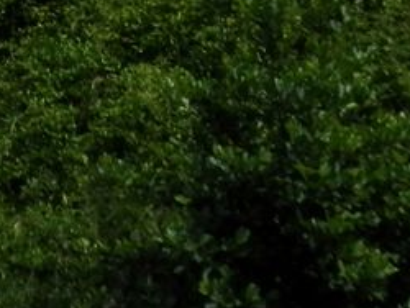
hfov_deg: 9.1
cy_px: -616
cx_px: -246
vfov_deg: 6.4
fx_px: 2502
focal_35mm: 211
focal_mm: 6
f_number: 3.4
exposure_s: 1/800
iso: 80
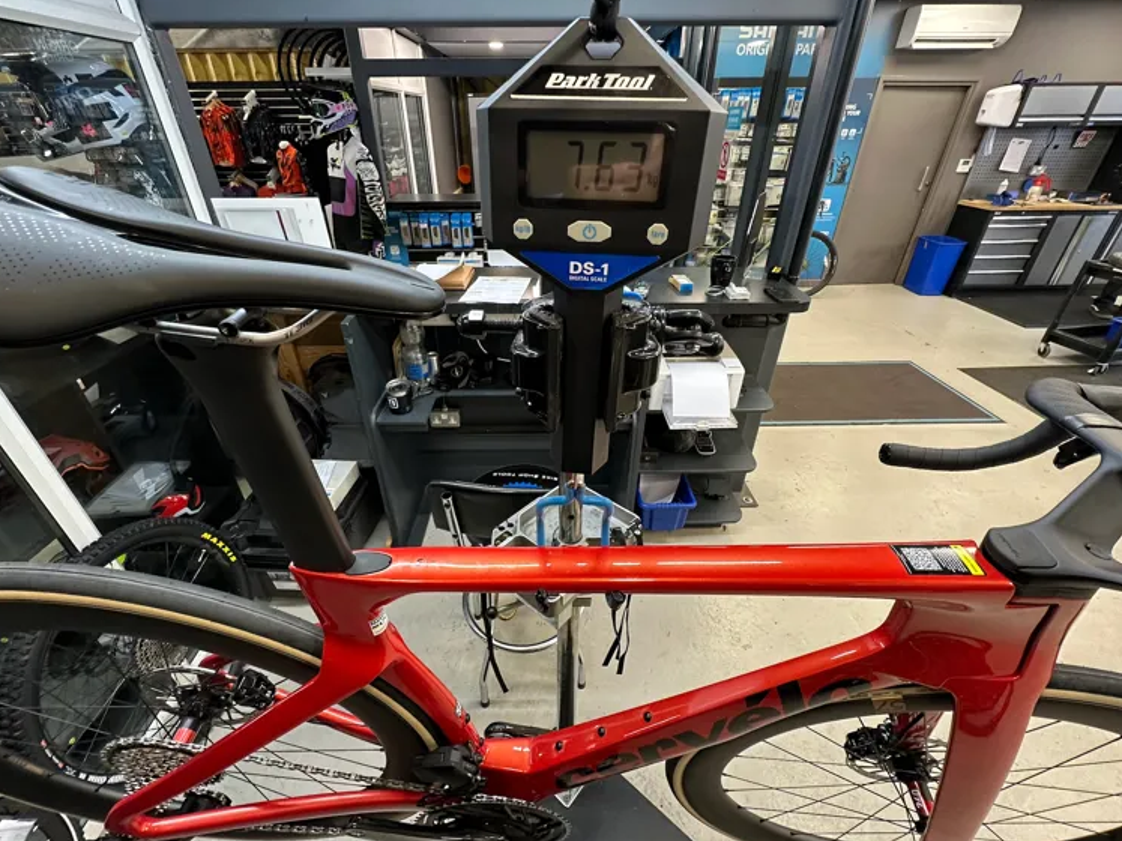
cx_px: 548
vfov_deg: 81.7
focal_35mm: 15
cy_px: 410
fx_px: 486
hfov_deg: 98.2
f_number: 2.2
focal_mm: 2.22
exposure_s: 1/50
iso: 200
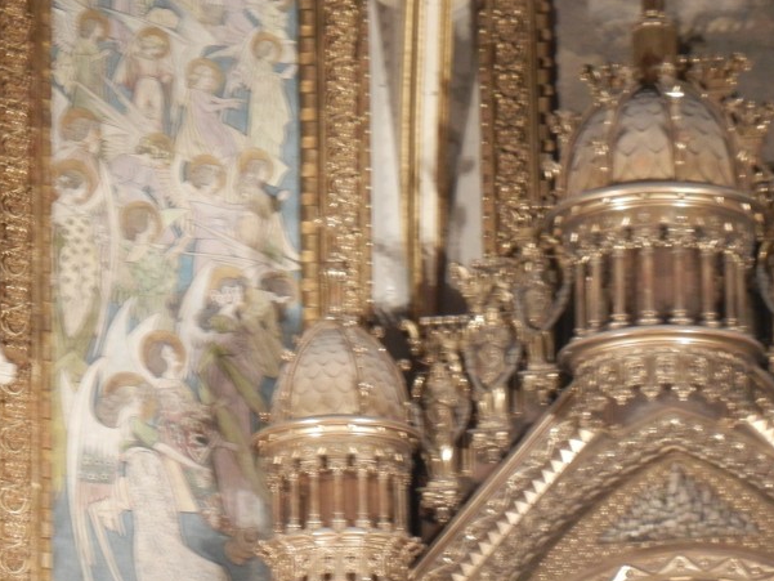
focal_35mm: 259
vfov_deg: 5.7
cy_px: 330
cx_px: 623
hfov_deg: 7.6
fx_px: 5792
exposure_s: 1/4.8
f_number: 4.6
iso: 400
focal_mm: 27.4
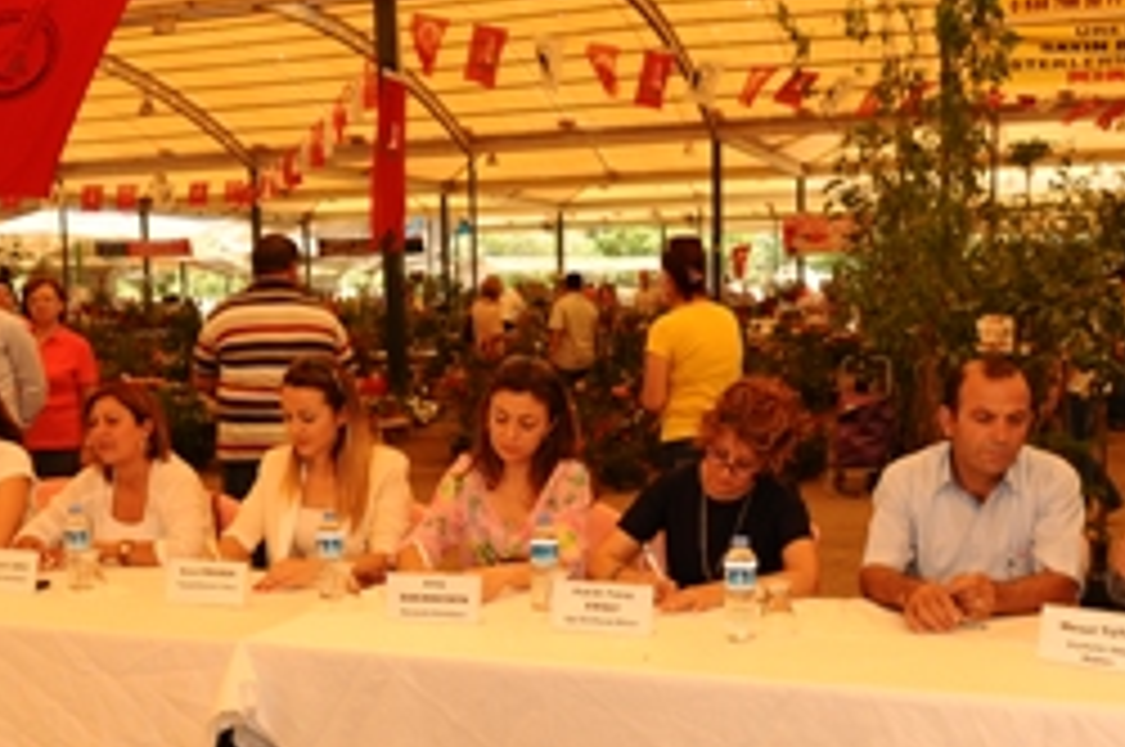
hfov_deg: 45.5
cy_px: 482
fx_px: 1342
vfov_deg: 30.9
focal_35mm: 43
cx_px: 558
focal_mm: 24
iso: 320
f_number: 6.3
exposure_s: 1/160
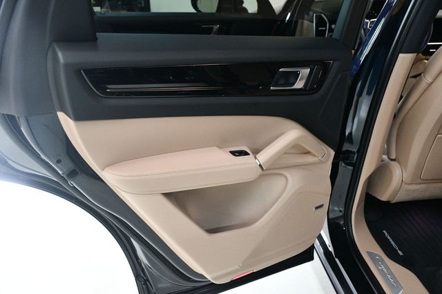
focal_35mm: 33
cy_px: 147
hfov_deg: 57.2
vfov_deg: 39.9
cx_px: 221
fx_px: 405
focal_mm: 22
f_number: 3.5
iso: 3200
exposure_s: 1/100
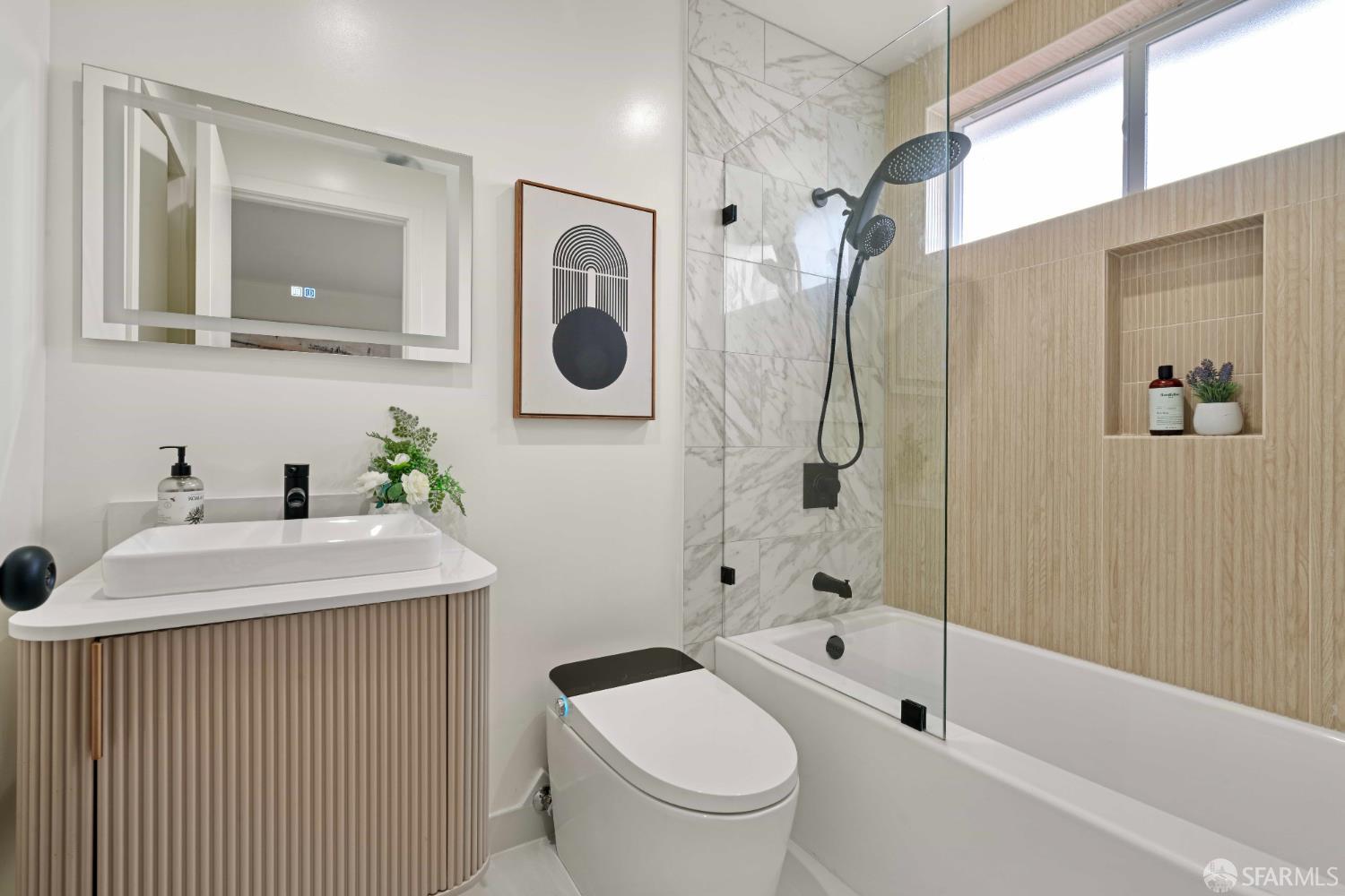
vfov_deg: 73.7
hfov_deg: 96.7
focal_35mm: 16
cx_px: 672
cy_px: 448
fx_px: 598
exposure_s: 1/3
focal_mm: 16
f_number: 14
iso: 250
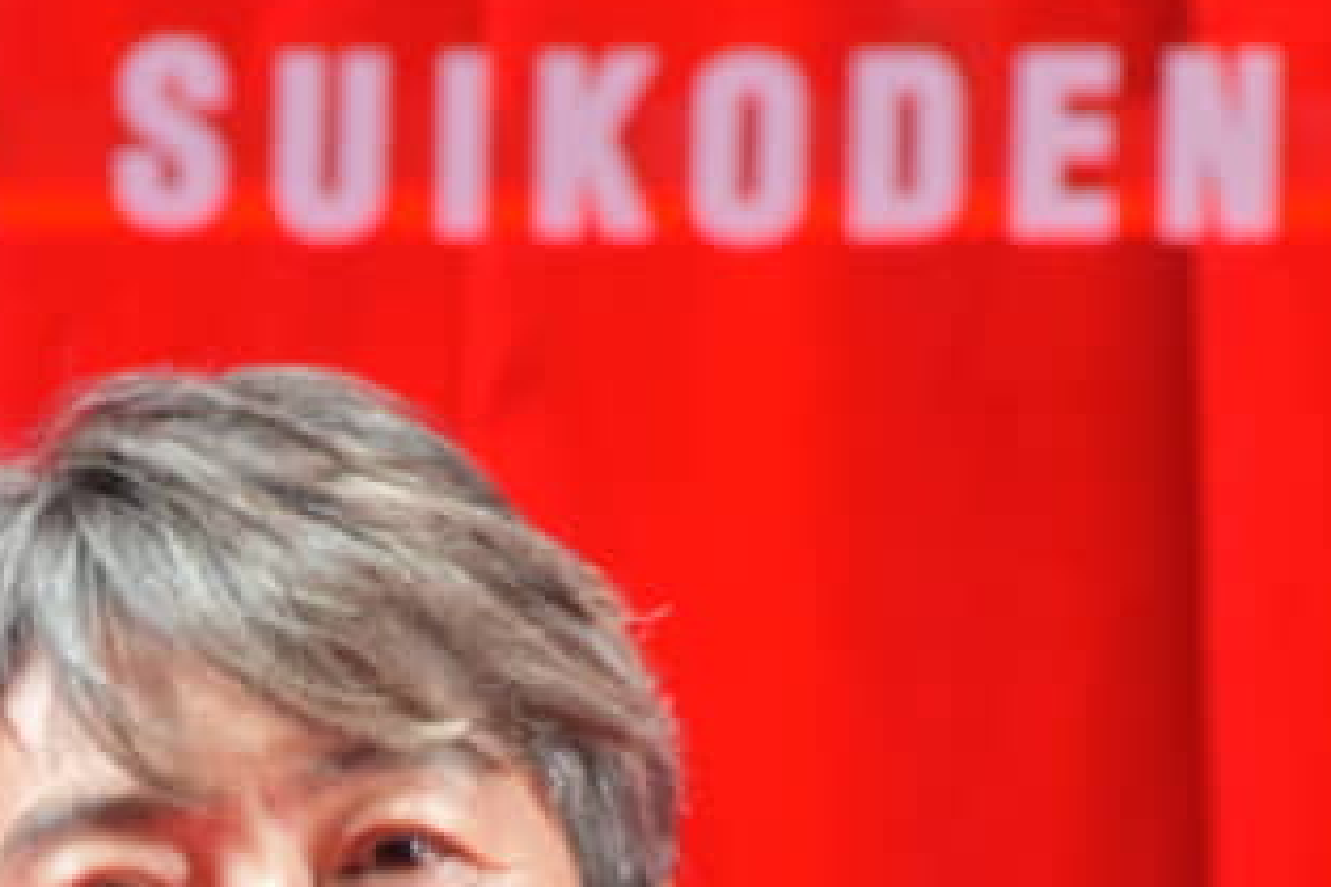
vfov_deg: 2.1
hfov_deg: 3.1
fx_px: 24349
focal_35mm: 659
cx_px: 376
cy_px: 1350
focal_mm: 135
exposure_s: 1/40
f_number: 6
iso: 800
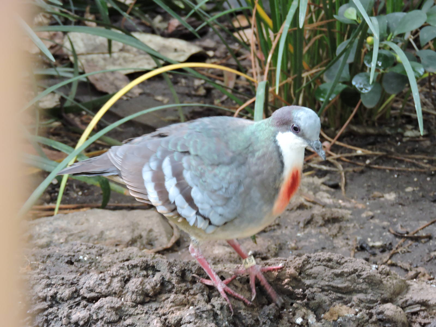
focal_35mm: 170
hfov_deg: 11.6
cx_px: 218
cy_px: 164
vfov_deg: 8.7
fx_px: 2141
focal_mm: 30.3
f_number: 4.5
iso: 560
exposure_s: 1/30
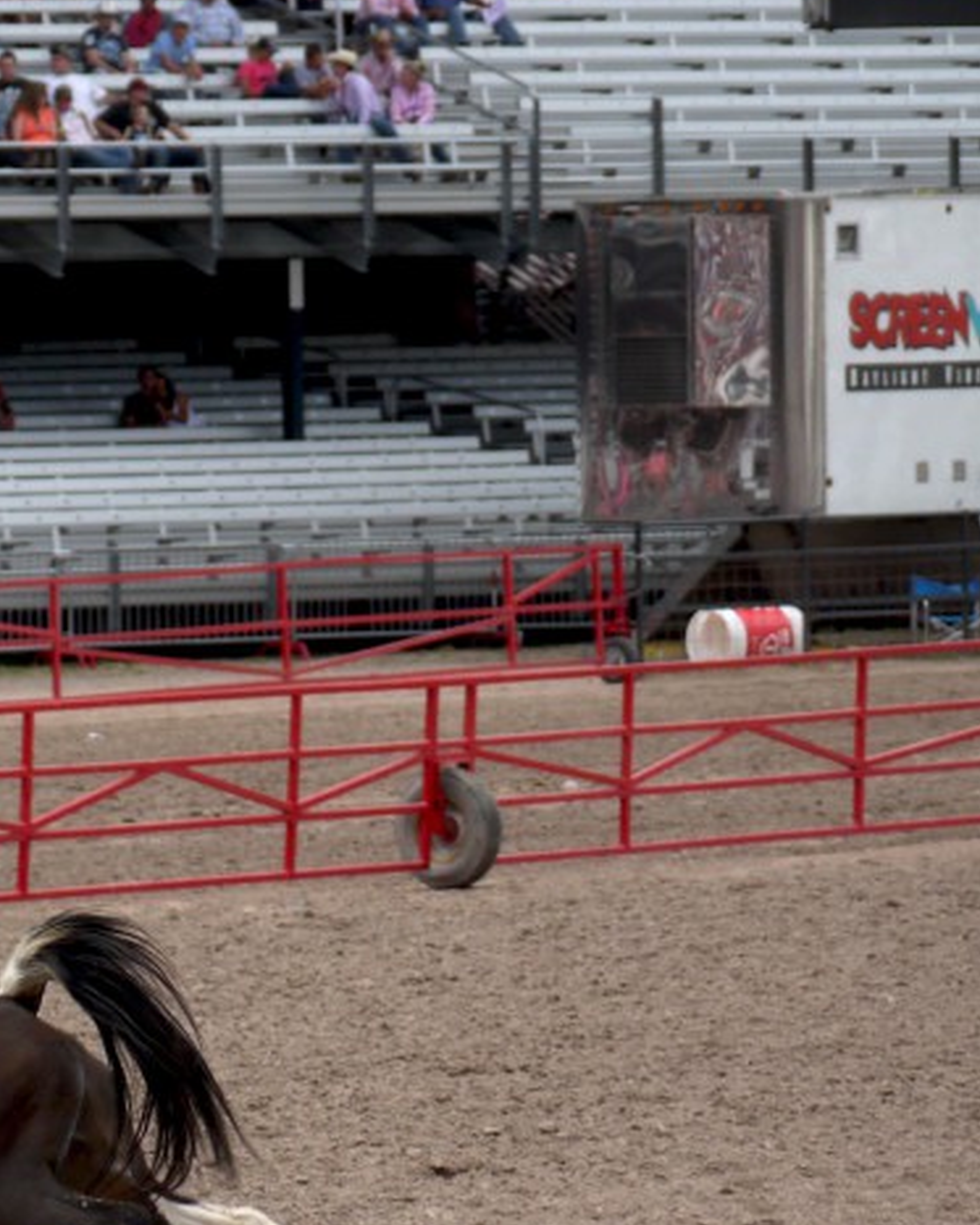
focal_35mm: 390
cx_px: -92
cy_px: 799
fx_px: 14135
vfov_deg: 5.0
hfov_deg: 4.0
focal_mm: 91
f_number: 4.6
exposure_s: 1/500
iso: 200
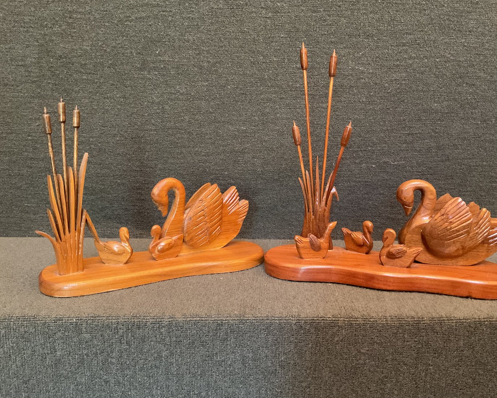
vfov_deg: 47.1
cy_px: 202
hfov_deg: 57.1
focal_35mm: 31
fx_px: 456
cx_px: 268
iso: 500
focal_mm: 3
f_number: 1.8
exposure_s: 1/30
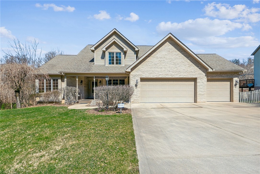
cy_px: 87
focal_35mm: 16
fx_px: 116
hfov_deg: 96.7
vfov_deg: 73.8
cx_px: 130
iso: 50
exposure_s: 1/13
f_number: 11
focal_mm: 16
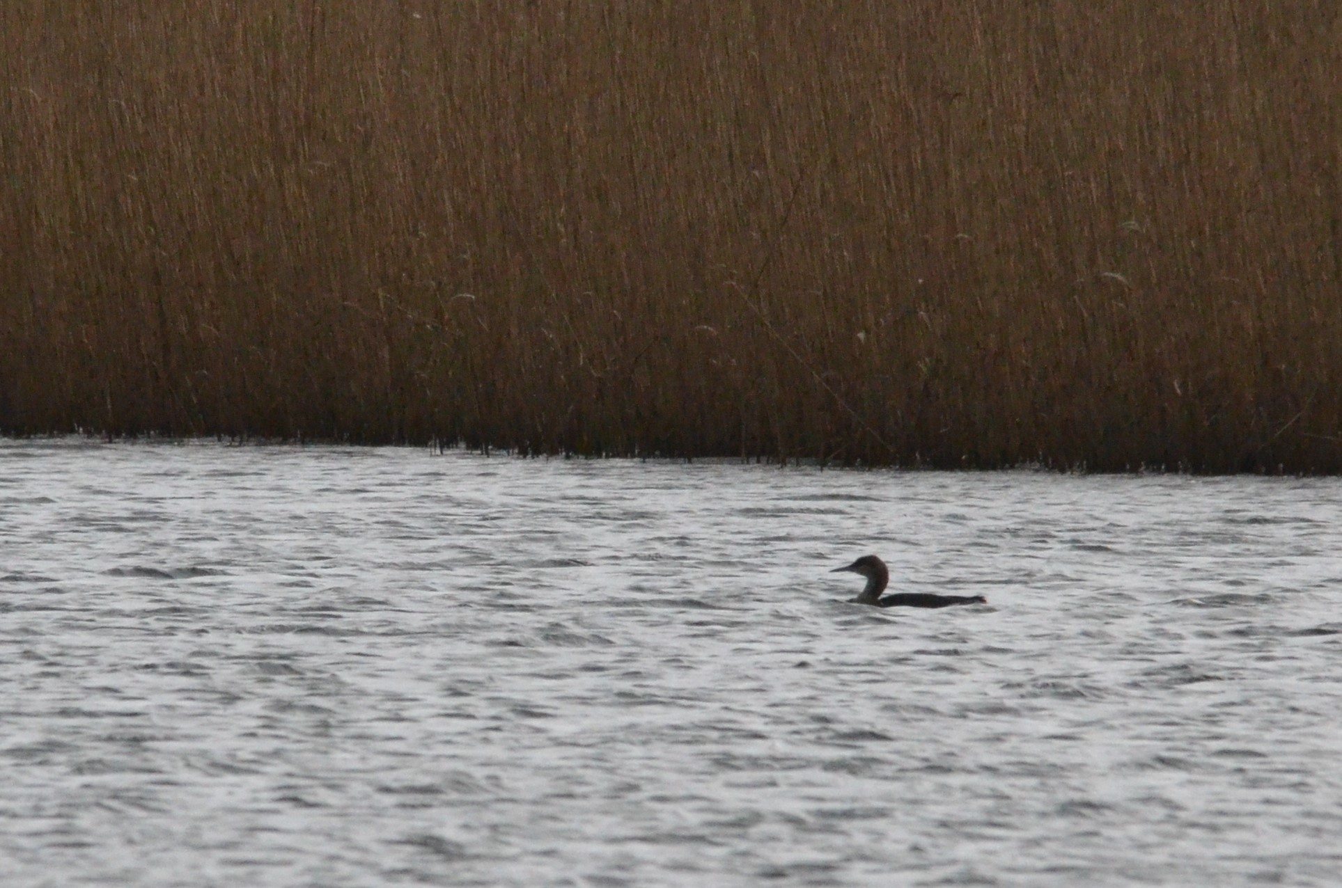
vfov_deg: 1.8
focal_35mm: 750
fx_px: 27898
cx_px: 671
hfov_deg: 2.8
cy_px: 444
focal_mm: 500
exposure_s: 1/1600
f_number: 10
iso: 2500
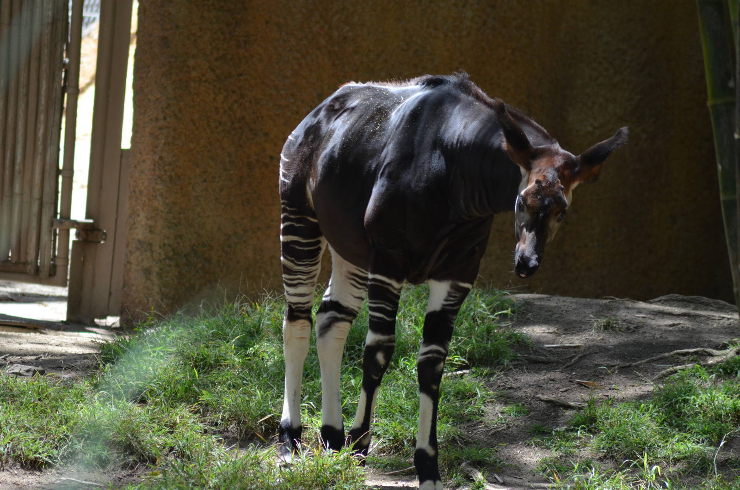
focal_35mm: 420
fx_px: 8616
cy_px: 245
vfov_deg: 3.3
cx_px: 370
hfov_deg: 4.9
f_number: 5.3
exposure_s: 1/640
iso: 800
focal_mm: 280
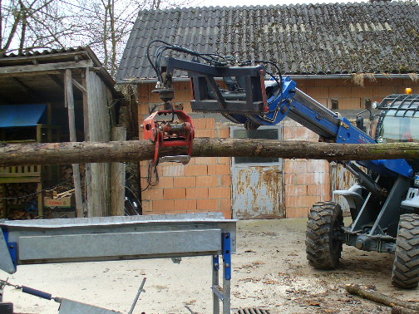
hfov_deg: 40.2
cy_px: 167
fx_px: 569
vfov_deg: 30.9
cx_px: 253
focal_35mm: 47
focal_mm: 6.1
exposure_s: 1/200
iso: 64
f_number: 2.8
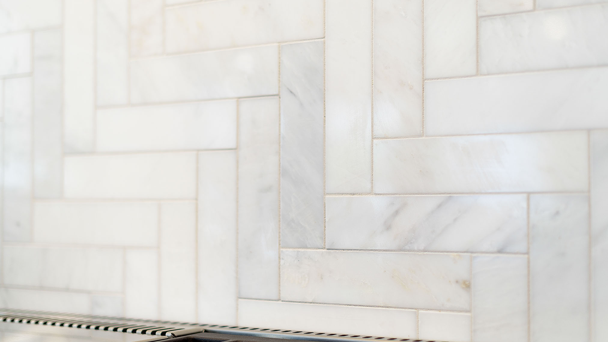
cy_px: 178
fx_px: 854
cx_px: 303
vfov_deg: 22.6
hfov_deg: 39.2
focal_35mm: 53
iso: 100
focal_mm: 50
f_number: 1.8
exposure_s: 1/80
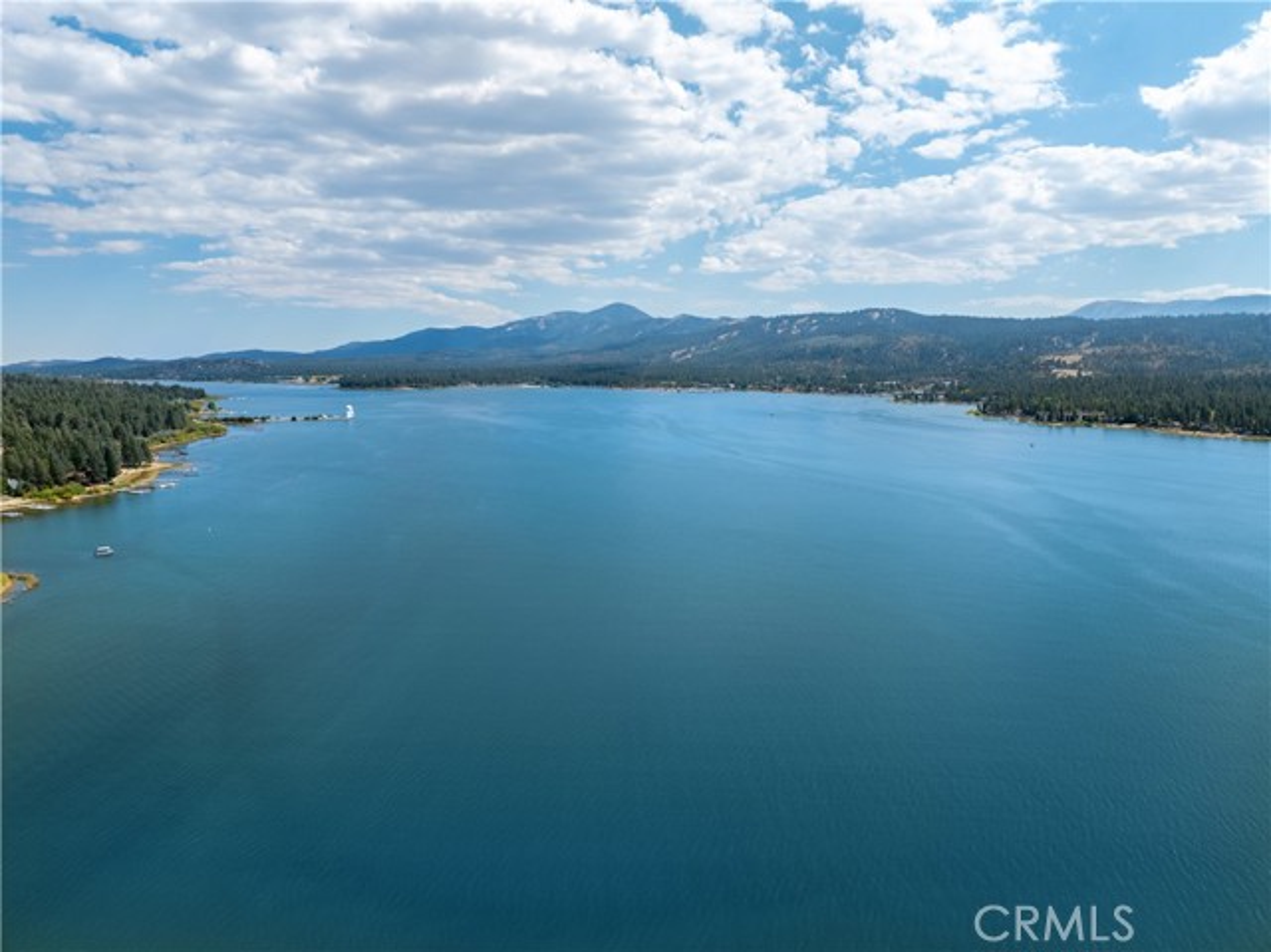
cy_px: 476
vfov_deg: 56.8
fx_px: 881
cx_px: 636
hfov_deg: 71.6
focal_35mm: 24
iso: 170
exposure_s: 1/3200
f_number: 2.8
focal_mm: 12.29
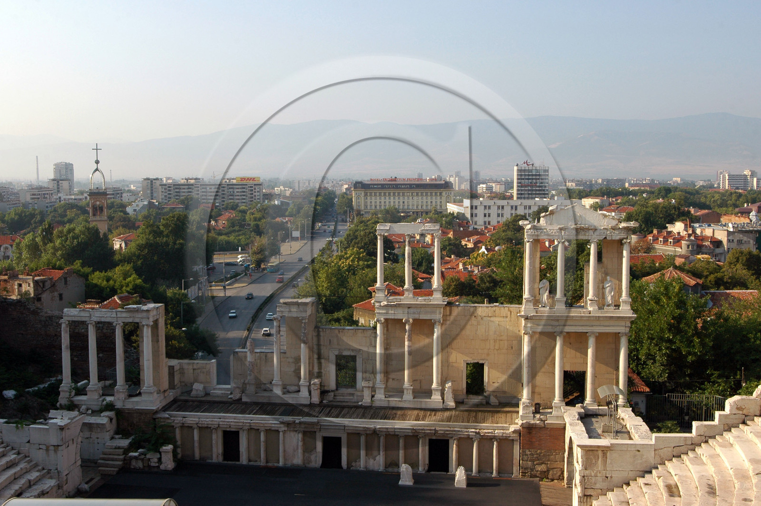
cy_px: 253
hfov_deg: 49.6
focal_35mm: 39
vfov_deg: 34.1
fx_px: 823
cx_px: 380
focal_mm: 26
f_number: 10
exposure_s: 1/200
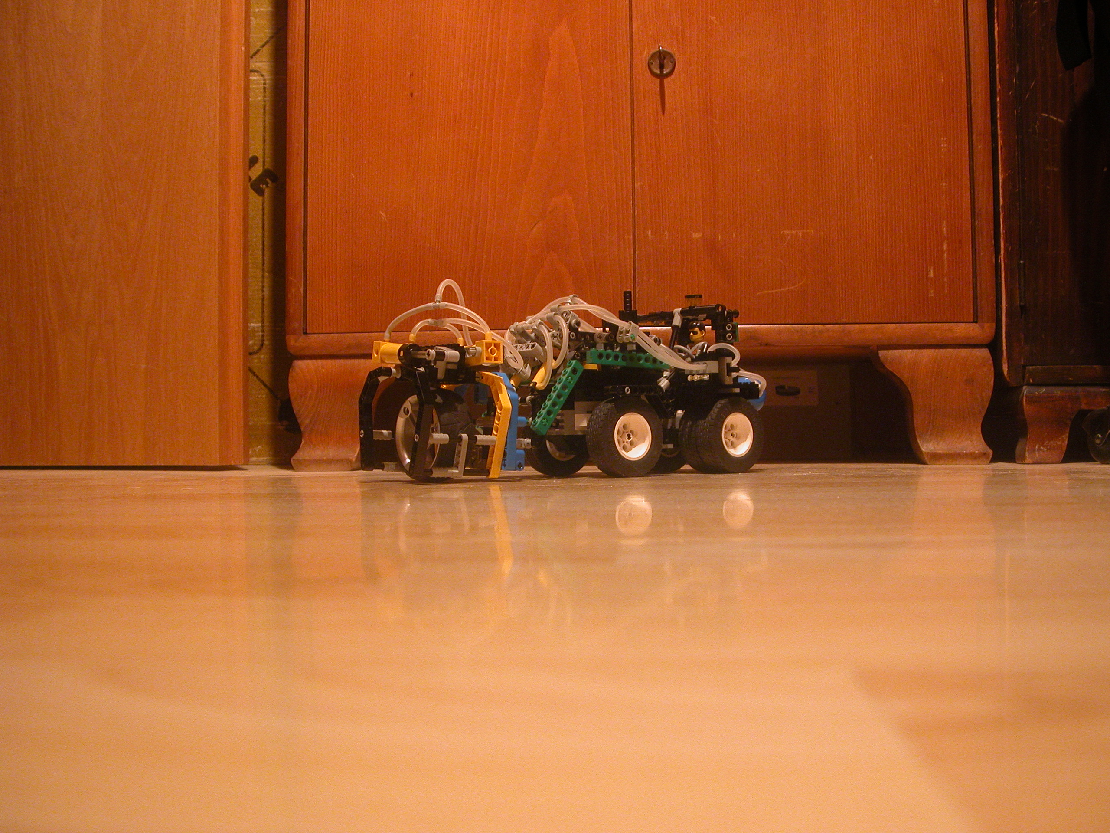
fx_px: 1122
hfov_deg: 52.6
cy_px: 416
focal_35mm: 35
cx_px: 555
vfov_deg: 40.7
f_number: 2.8
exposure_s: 1/3
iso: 200
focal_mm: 8.9
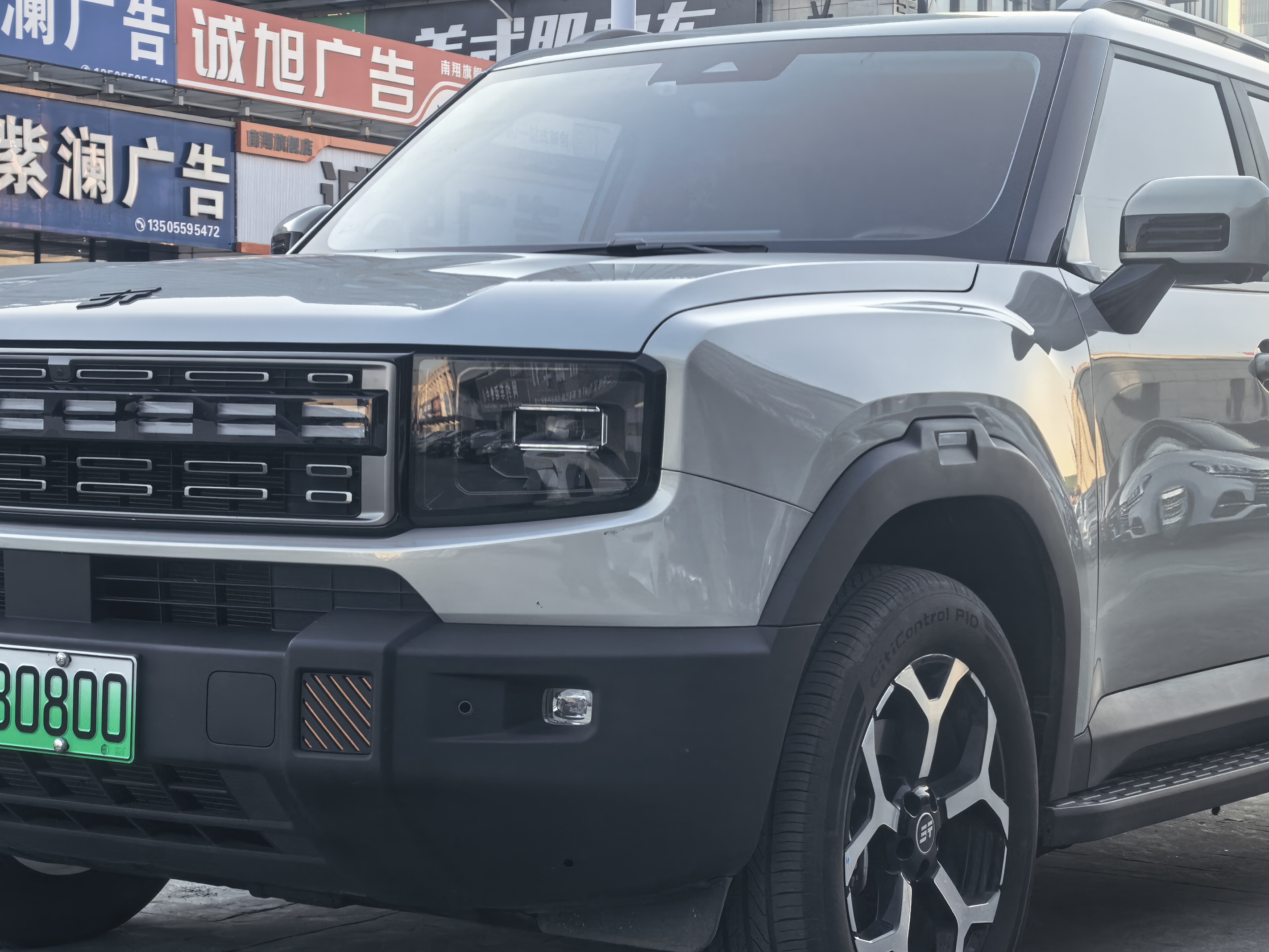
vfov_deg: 20.4
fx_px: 2639
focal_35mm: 72
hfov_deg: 27.0
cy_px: 531
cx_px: 656
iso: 50
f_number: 2
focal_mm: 5.75
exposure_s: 1/574
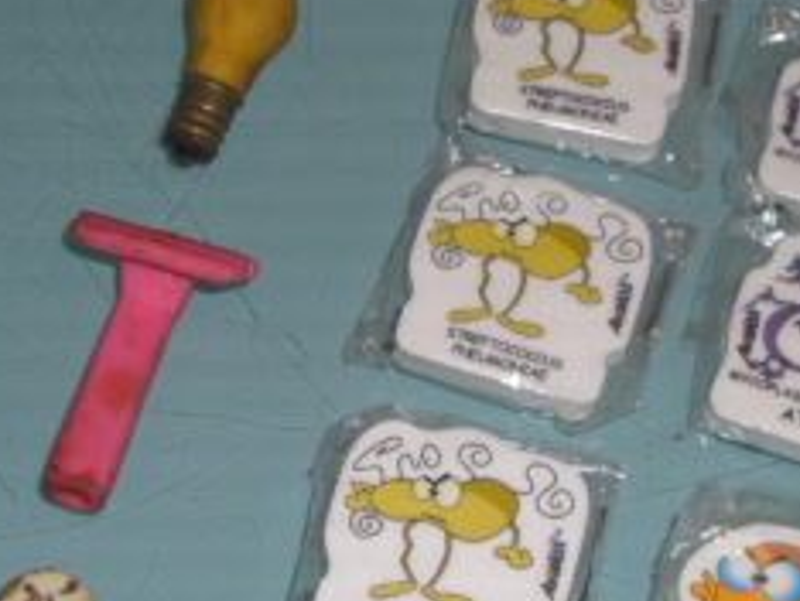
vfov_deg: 17.8
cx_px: 444
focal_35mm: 83
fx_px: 1920
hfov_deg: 23.5
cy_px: 302
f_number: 8
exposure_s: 1/30
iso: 64
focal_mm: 6.2
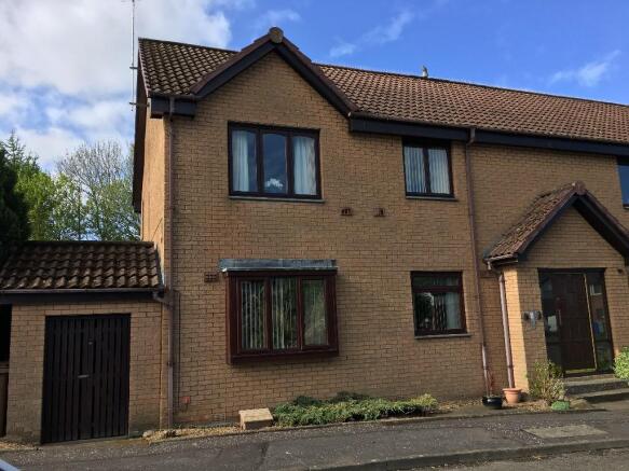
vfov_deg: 48.2
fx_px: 527
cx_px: 314
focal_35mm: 29
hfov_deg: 61.7
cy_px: 236
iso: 25
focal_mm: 4.15
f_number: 2.2
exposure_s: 1/836
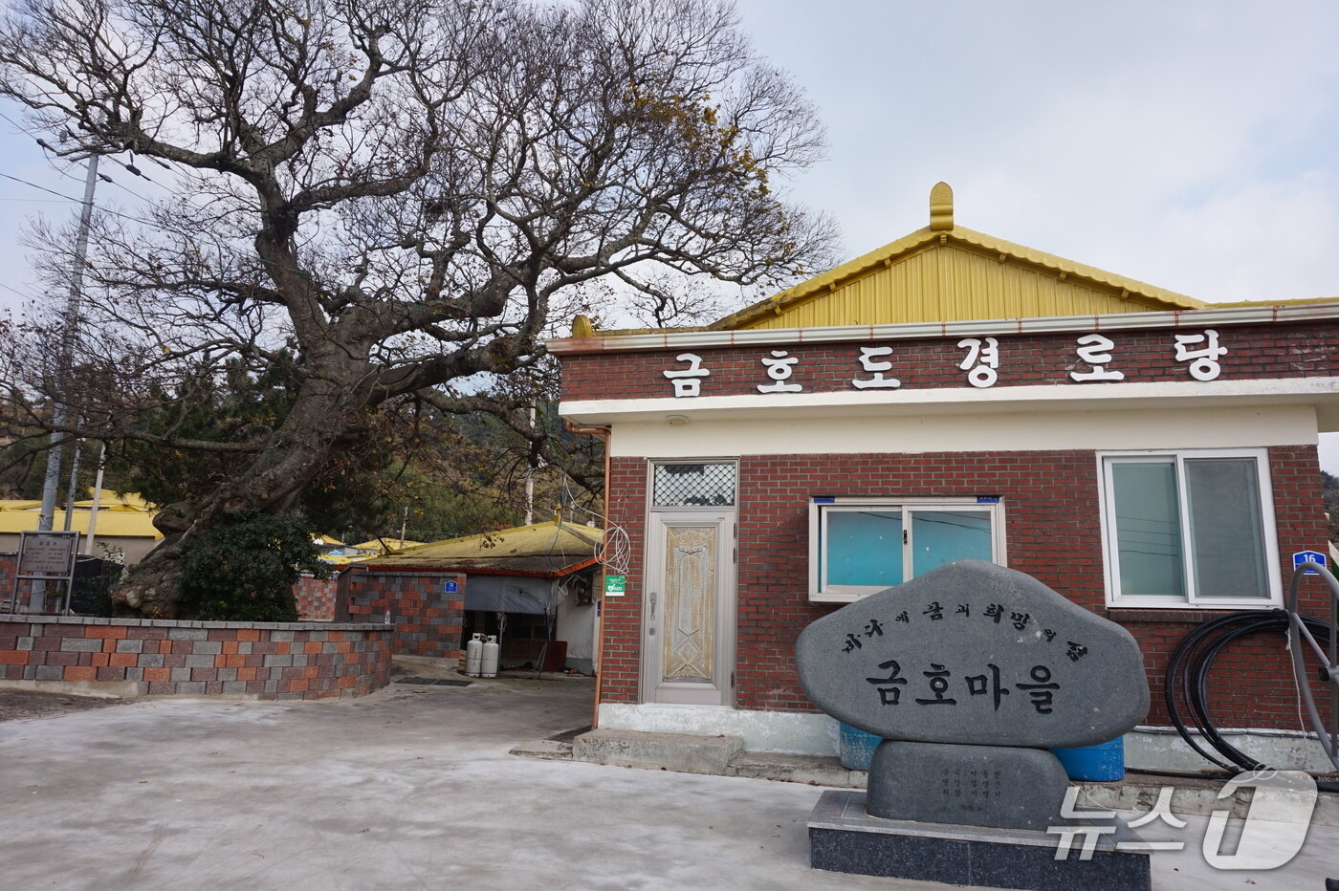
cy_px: 446
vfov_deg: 53.1
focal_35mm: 24
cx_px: 670
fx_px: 892
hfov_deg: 73.8
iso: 100
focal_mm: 16
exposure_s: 1/80
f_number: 11
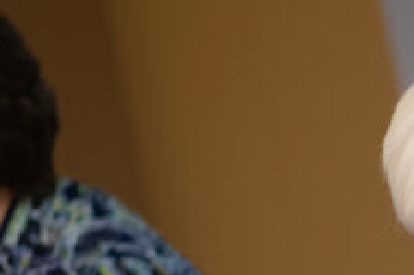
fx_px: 4470
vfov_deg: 3.5
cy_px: 456
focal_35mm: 389
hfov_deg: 5.2
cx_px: 730
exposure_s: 1/500
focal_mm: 85
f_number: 2
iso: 800
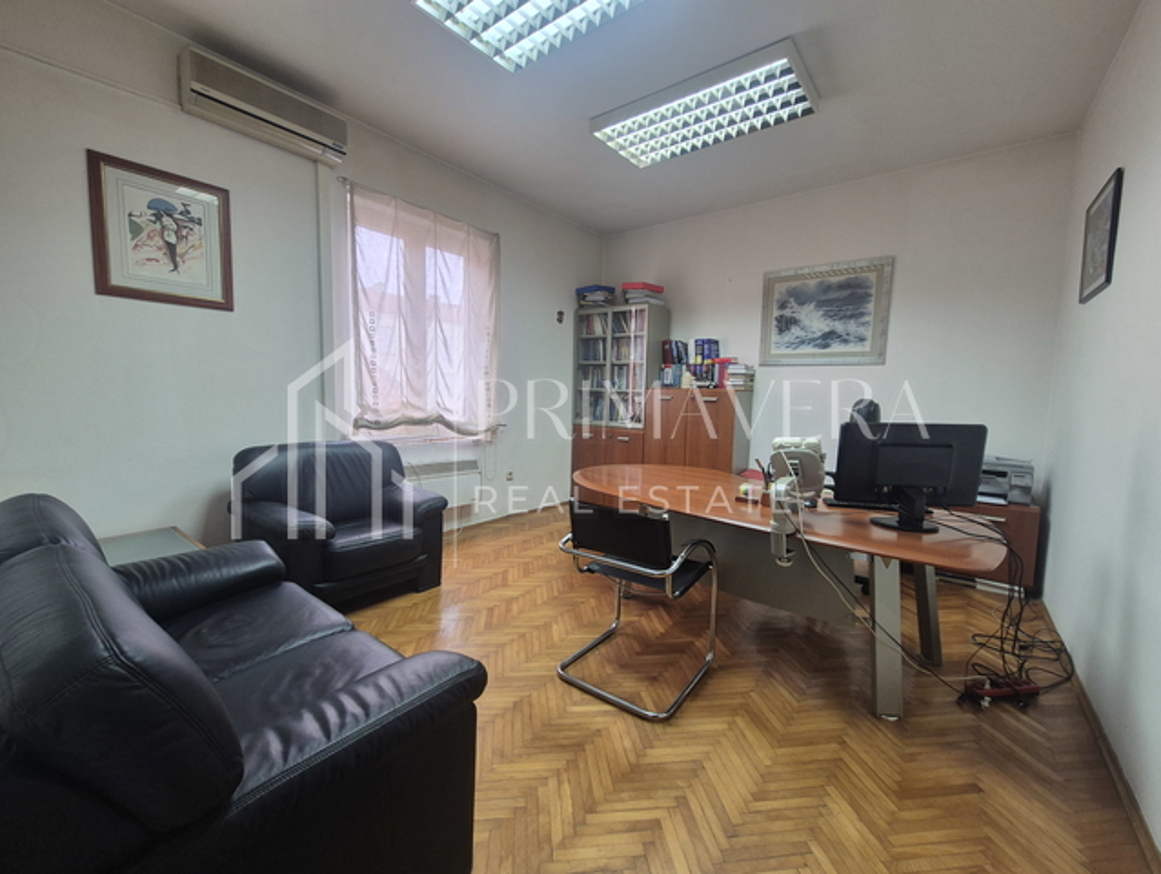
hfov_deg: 106.1
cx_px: 580
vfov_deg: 90.0
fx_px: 437
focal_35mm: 13
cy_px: 437
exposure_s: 1/50
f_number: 2.2
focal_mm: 2.2
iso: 100
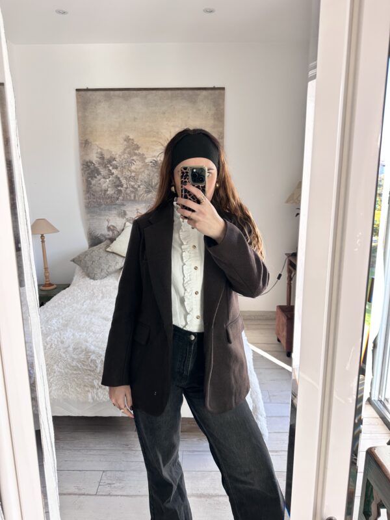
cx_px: 195
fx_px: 361
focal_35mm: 24
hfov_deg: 56.8
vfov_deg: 71.6
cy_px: 260
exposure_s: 1/121
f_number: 1.78
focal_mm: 6.86
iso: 100
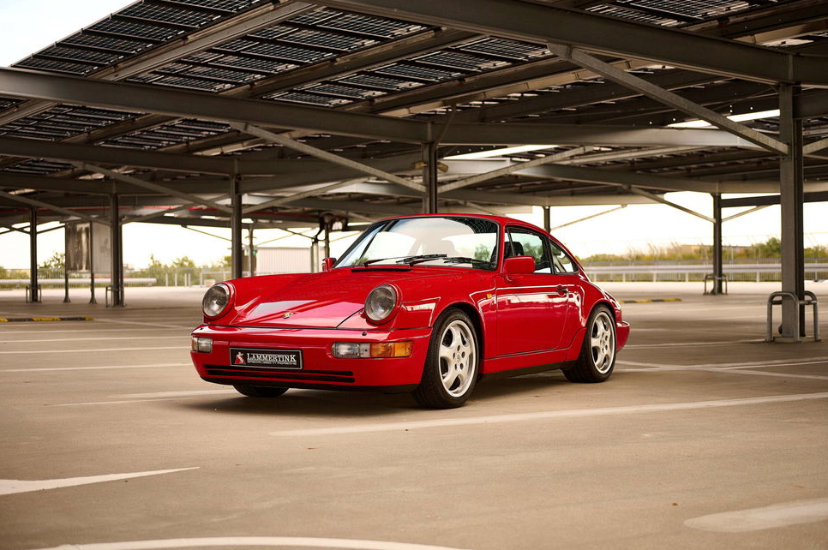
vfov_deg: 25.5
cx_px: 414
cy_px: 287
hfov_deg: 37.6
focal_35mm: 53
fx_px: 1218
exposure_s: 1/1600
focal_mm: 50
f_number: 2.8
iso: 800
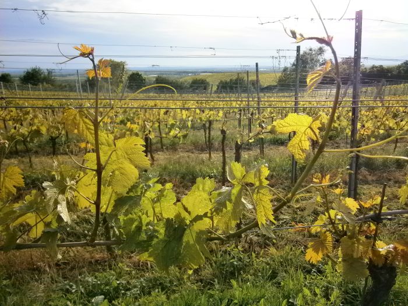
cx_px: 204
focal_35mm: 26
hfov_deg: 67.3
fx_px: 306
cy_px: 153
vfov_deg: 53.1
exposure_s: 1/125
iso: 80
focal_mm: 4.7
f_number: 8
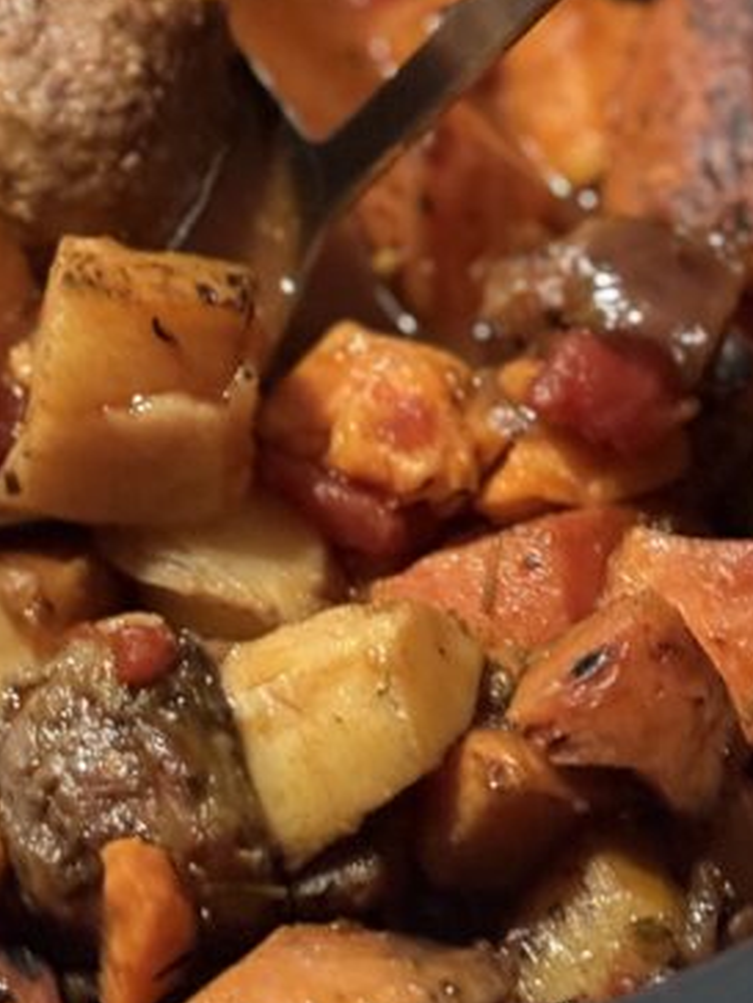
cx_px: 240
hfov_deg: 11.0
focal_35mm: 135
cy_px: -19
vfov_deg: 14.4
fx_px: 3916
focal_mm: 6.76
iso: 640
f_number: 1.78
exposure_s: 1/24
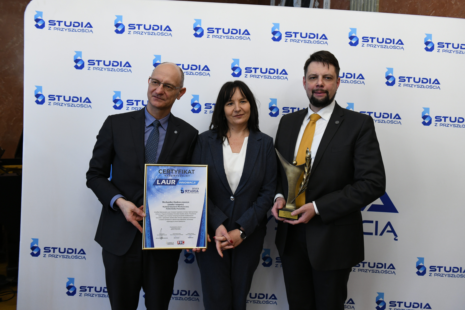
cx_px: 232
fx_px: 375
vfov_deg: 45.0
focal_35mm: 29
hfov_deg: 63.7
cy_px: 155
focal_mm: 29
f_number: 4.5
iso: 2000
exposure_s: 1/40
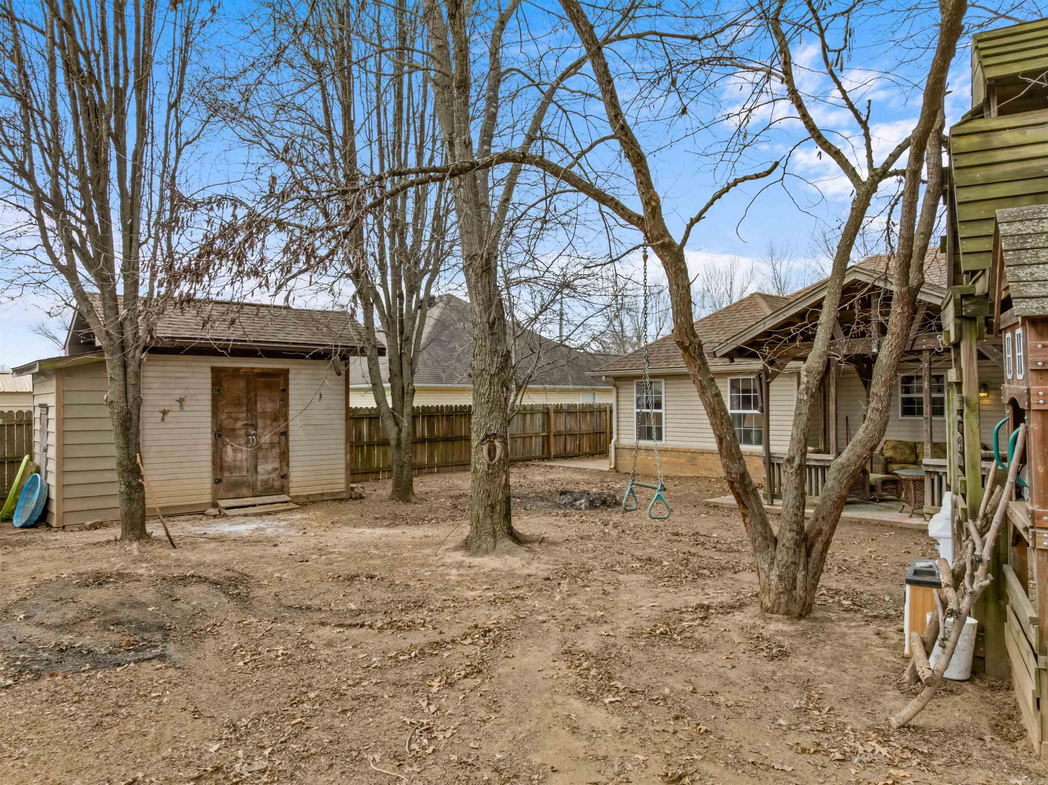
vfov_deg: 56.8
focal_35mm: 24
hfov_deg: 71.6
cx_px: 524
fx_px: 726
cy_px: 392
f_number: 5.6
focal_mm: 12.29
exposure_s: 1/240
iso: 110
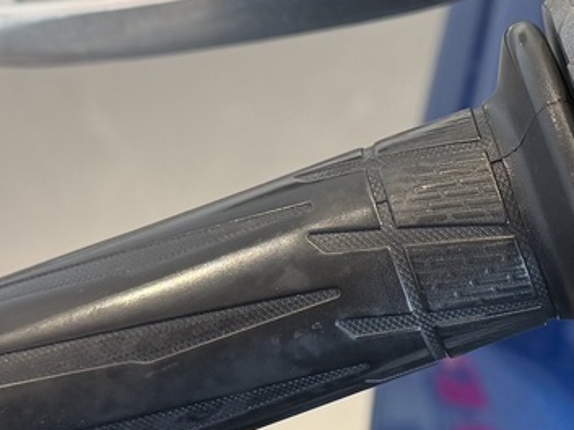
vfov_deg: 15.1
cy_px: 179
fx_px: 1623
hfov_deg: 19.7
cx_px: 496
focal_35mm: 98
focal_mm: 6.76
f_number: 1.78
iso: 200
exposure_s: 1/121
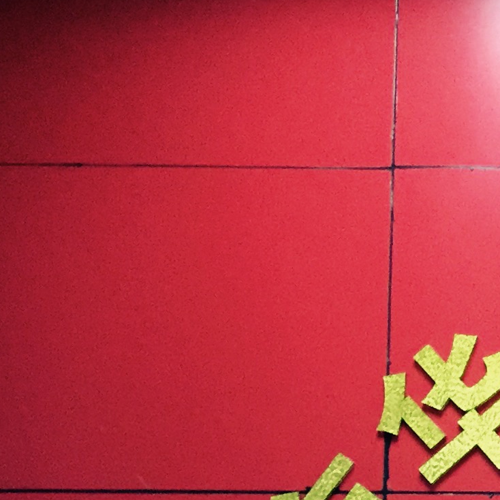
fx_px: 1863
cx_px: 1063
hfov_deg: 12.9
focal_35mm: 114
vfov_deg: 14.7
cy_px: 632
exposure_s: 1/20
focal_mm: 4.15
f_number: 2.2
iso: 250
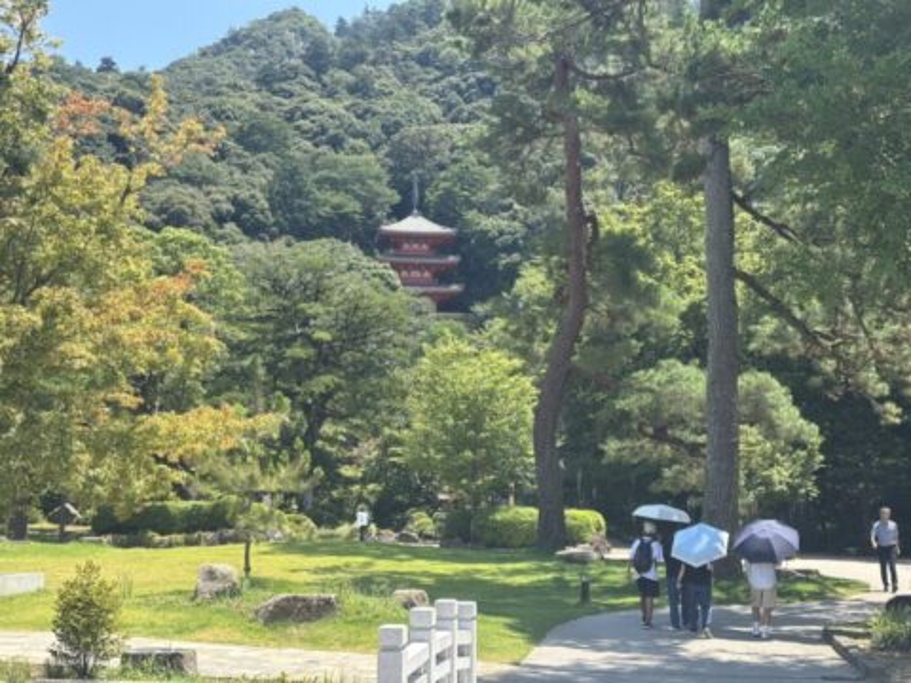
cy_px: 342
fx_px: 1369
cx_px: 456
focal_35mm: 52
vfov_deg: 28.0
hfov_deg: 36.8
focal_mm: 5.96
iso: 32
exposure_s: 1/951
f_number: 1.6
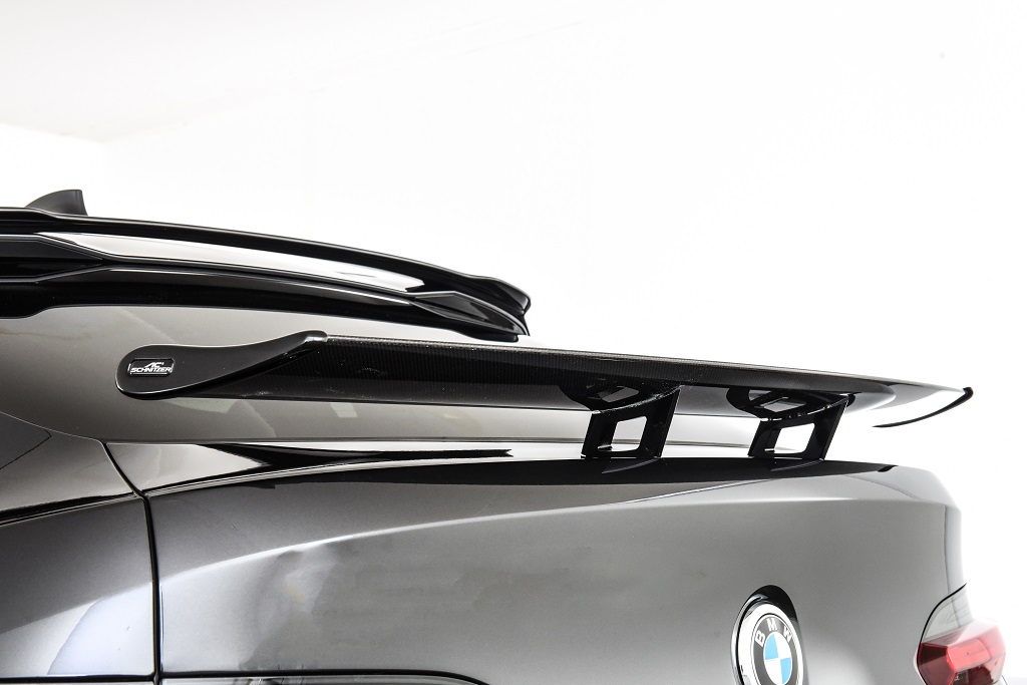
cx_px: 514
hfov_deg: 36.2
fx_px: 1569
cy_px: 342
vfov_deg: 24.6
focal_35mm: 55
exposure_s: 1/125
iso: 2500
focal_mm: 55
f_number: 11
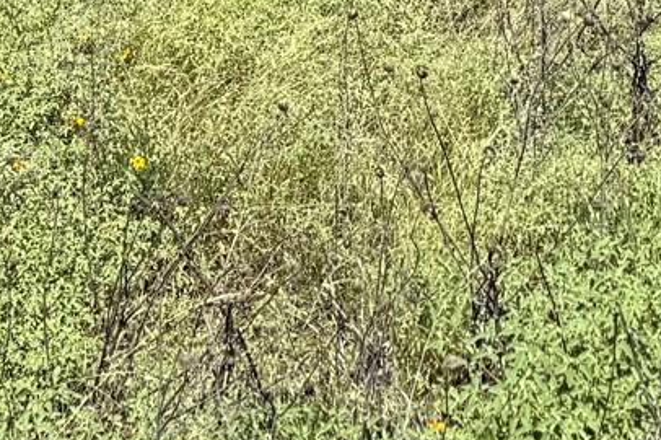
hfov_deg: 15.8
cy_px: -715
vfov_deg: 9.4
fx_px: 2312
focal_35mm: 126
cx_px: -85
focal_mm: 6.76
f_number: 1.78
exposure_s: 1/3425
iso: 80
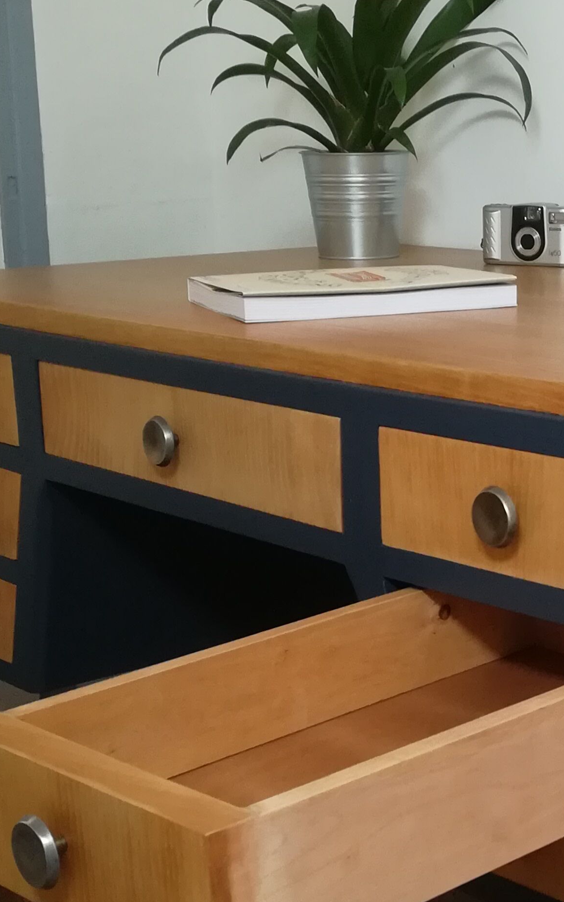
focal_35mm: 68
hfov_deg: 18.9
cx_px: 484
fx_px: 1672
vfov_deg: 30.1
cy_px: 542
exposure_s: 1/33.3
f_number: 2.2
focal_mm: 3.83
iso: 200
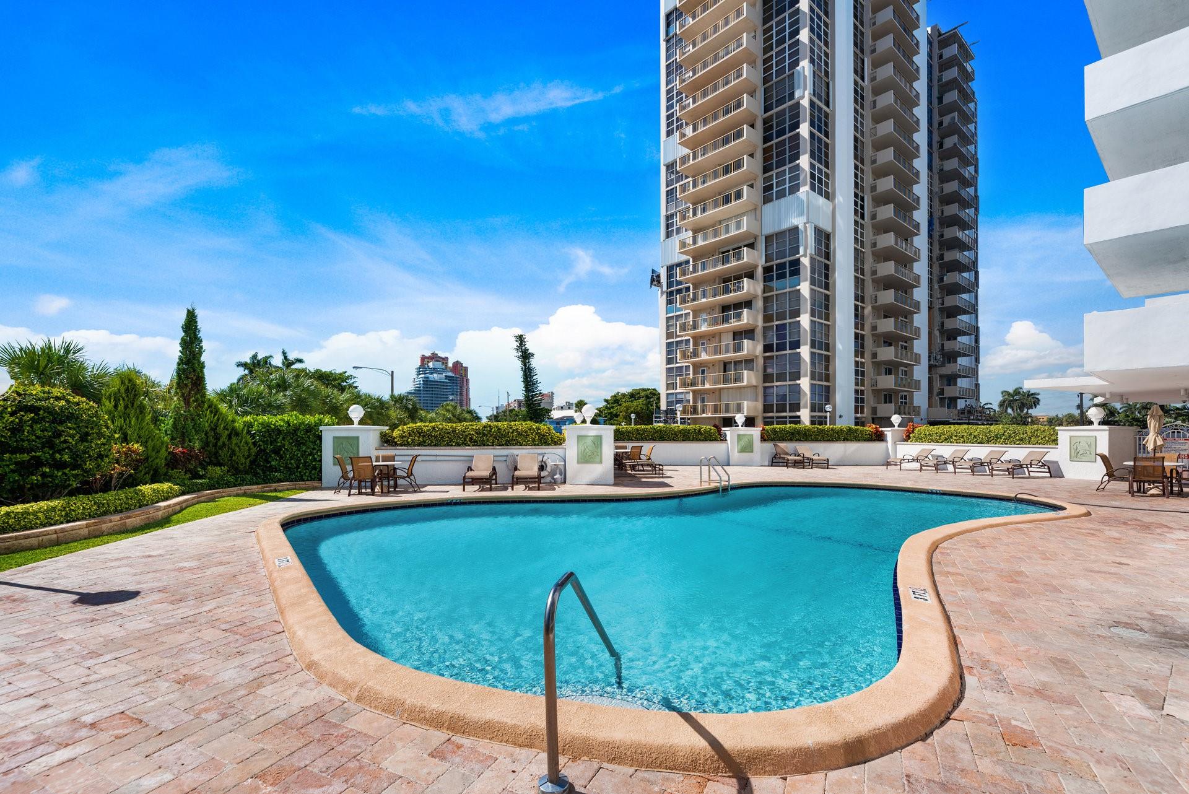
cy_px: 397
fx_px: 529
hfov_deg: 96.7
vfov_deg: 73.8
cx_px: 594
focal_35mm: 16
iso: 125
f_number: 7.1
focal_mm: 16
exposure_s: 1/125
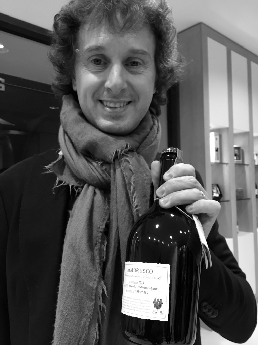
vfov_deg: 61.7
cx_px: 129
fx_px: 288
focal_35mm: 29
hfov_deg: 48.2
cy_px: 172
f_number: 2.2
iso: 80
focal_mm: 4.15
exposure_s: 1/30
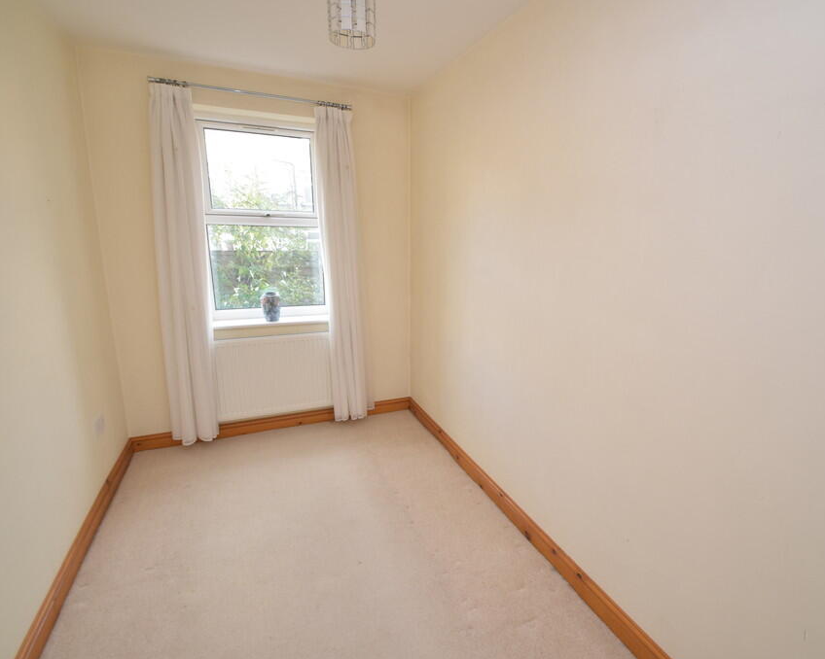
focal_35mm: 17
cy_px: 331
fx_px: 415
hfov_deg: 89.2
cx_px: 466
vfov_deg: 77.0
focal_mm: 10
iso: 800
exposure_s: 1/60
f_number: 6.3
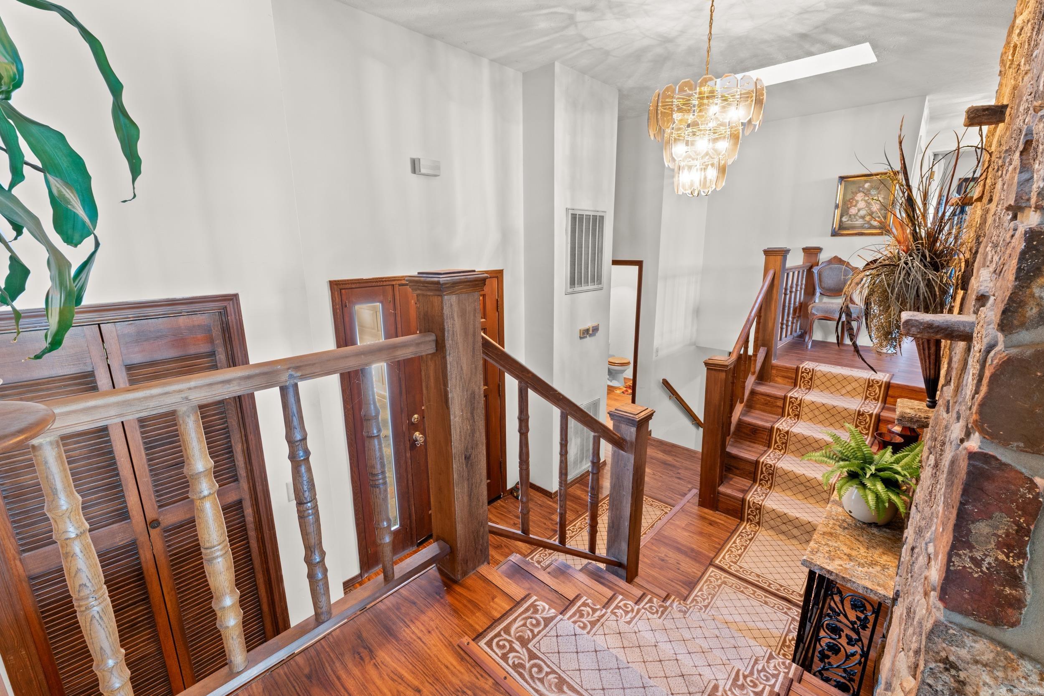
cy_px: 348
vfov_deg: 77.3
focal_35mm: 15
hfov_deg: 100.4
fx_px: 435
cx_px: 522
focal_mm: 10
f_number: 9
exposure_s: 3.2
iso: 200
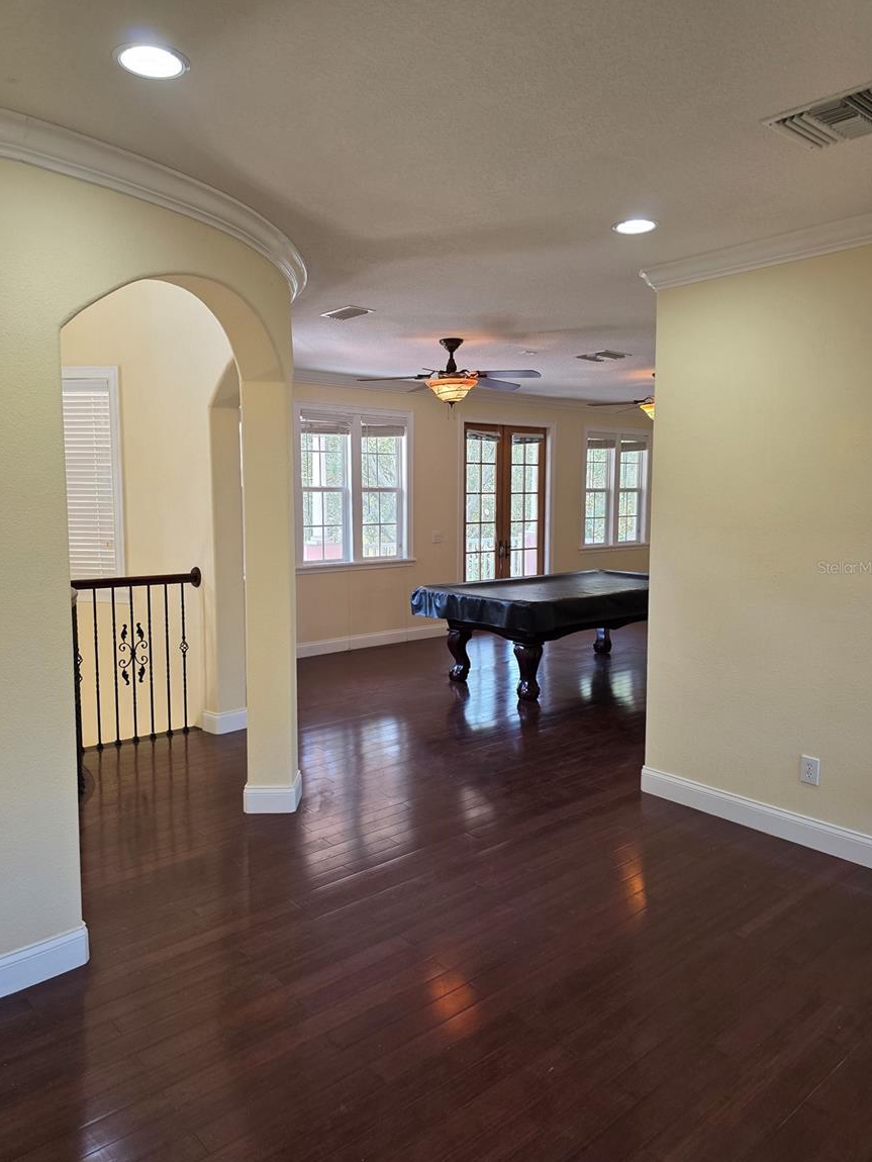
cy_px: 567
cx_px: 434
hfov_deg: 56.8
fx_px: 806
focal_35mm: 24
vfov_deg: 71.6
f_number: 1.7
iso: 200
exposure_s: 1/120
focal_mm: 6.3
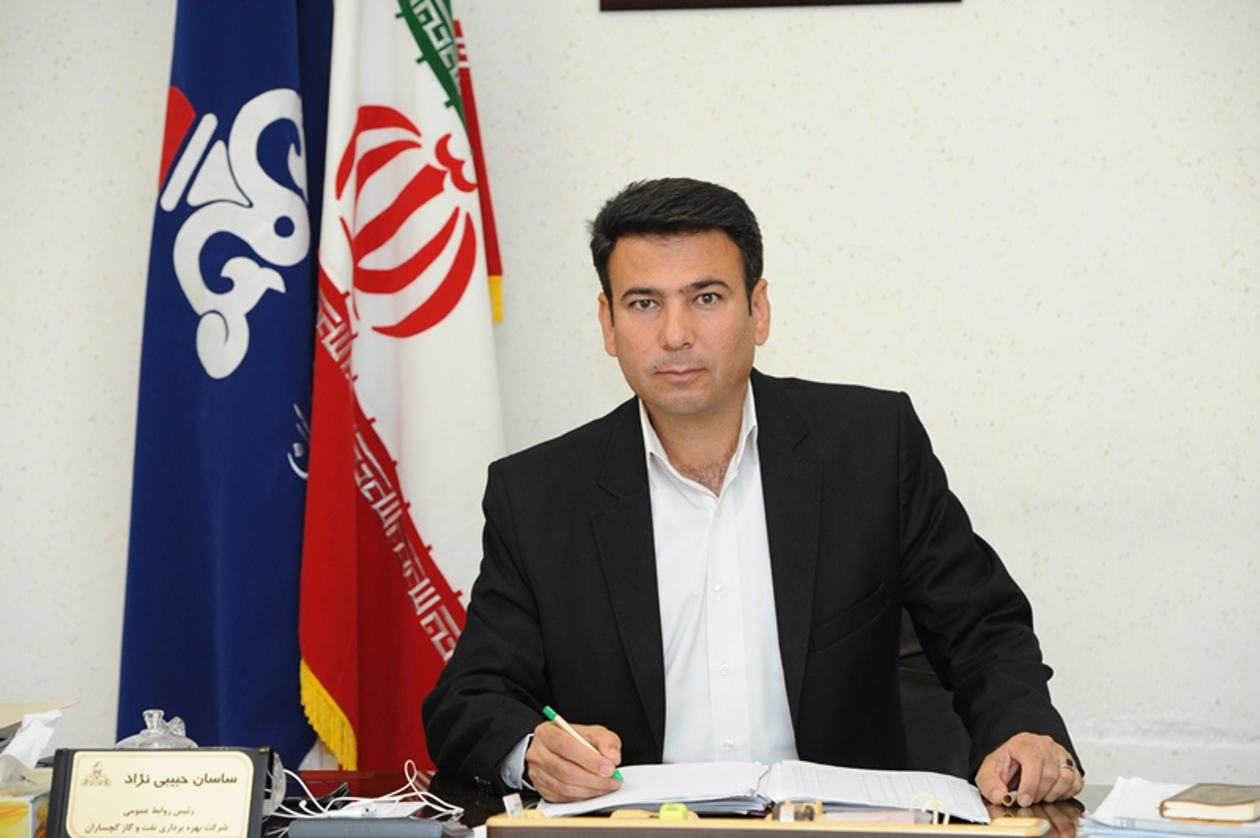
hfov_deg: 14.7
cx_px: 630
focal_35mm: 140
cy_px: 419
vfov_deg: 9.8
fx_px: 4896
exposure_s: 1/160
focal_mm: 140
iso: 800
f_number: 5.6
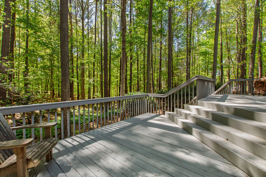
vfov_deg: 77.3
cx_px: 133
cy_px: 88
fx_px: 111
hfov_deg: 100.4
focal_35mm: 15
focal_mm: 10
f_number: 8
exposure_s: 1/50
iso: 250
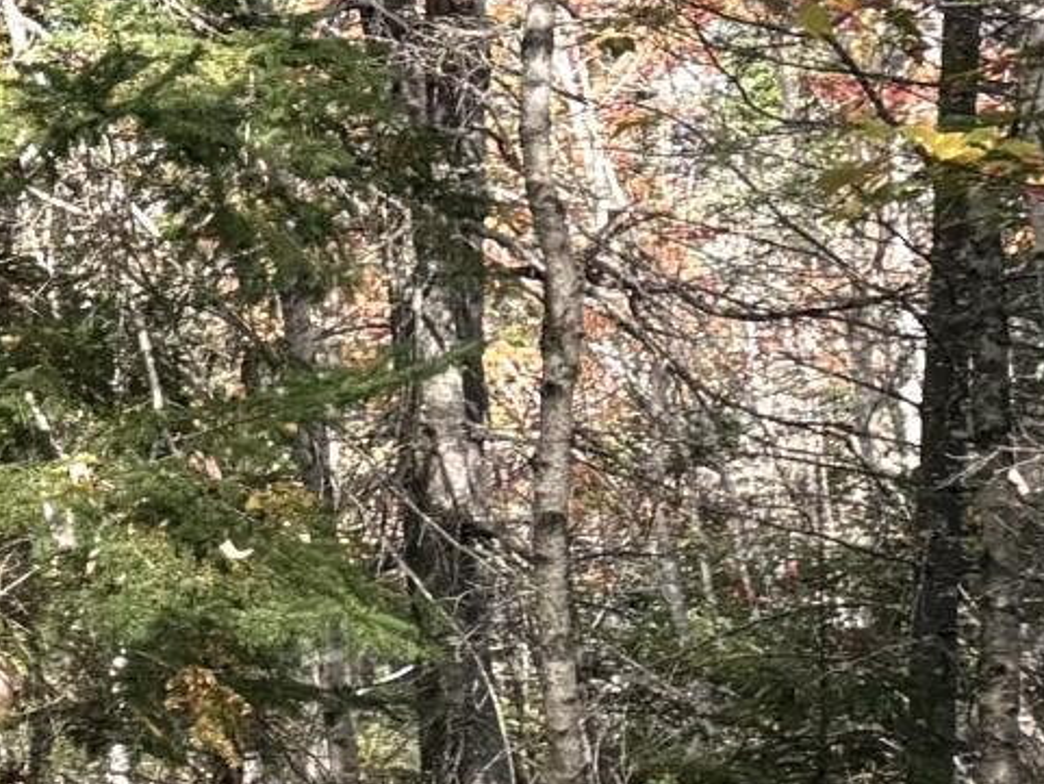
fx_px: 4887
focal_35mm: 162
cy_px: 467
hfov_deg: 10.7
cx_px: -1335
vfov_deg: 9.2
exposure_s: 1/850
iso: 50
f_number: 1.6
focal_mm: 5.96
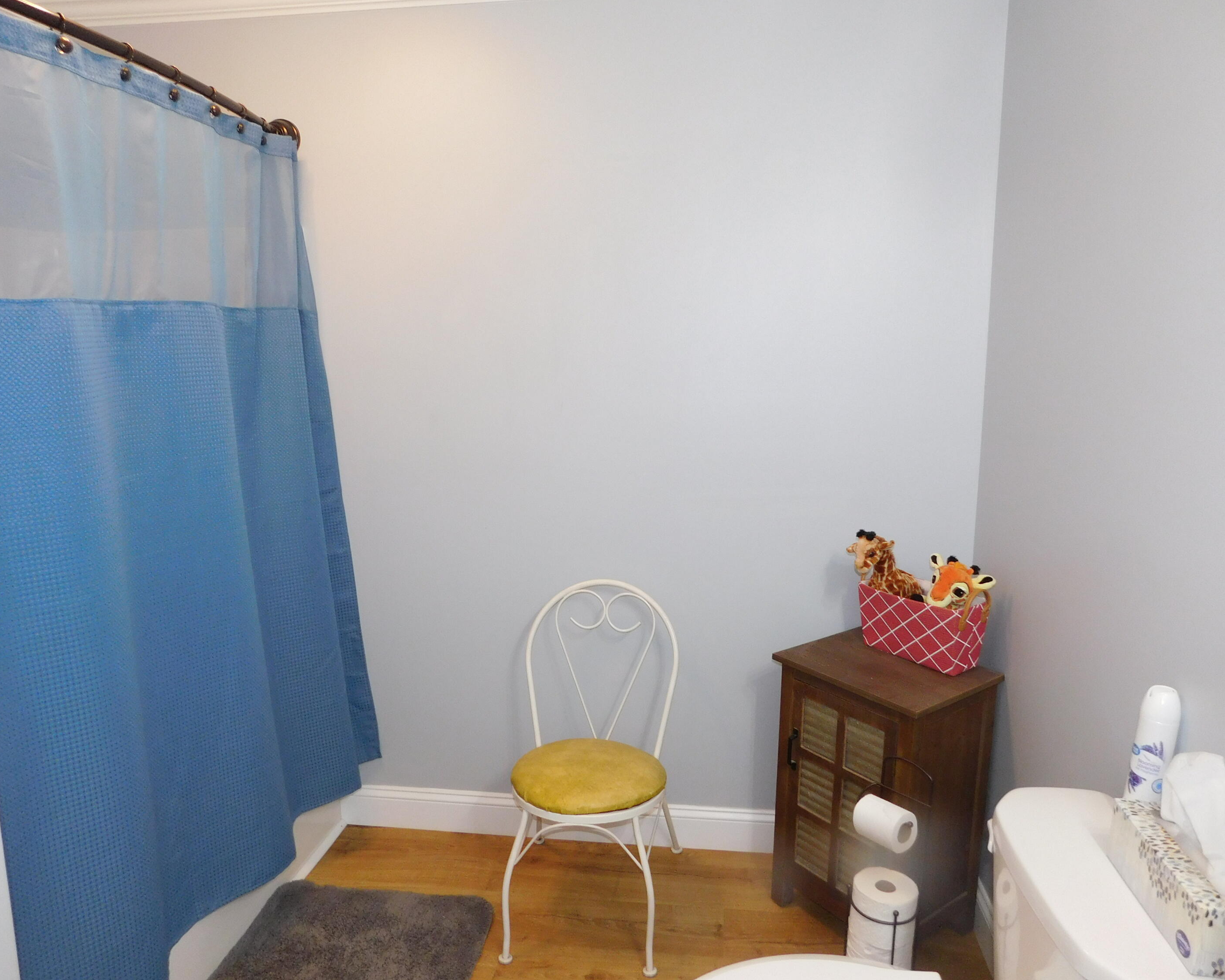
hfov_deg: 70.3
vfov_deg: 58.8
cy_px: 489
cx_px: 616
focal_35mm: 24
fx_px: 870
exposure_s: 1/30
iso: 220
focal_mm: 4
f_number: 3
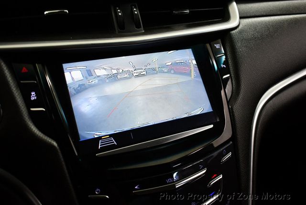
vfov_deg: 36.9
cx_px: 153
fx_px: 306
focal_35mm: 36
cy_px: 102
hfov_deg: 53.1
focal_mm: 18
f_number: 3.5
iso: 1100
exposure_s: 1/125
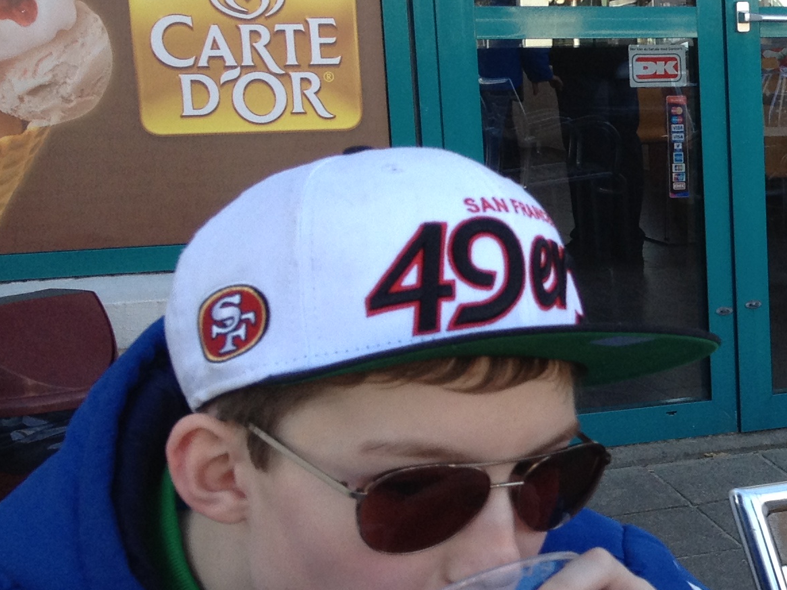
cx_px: 1034
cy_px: 390
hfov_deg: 18.6
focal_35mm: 98
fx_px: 2228
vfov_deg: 15.1
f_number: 2.4
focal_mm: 4.28
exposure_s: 1/238
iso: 50
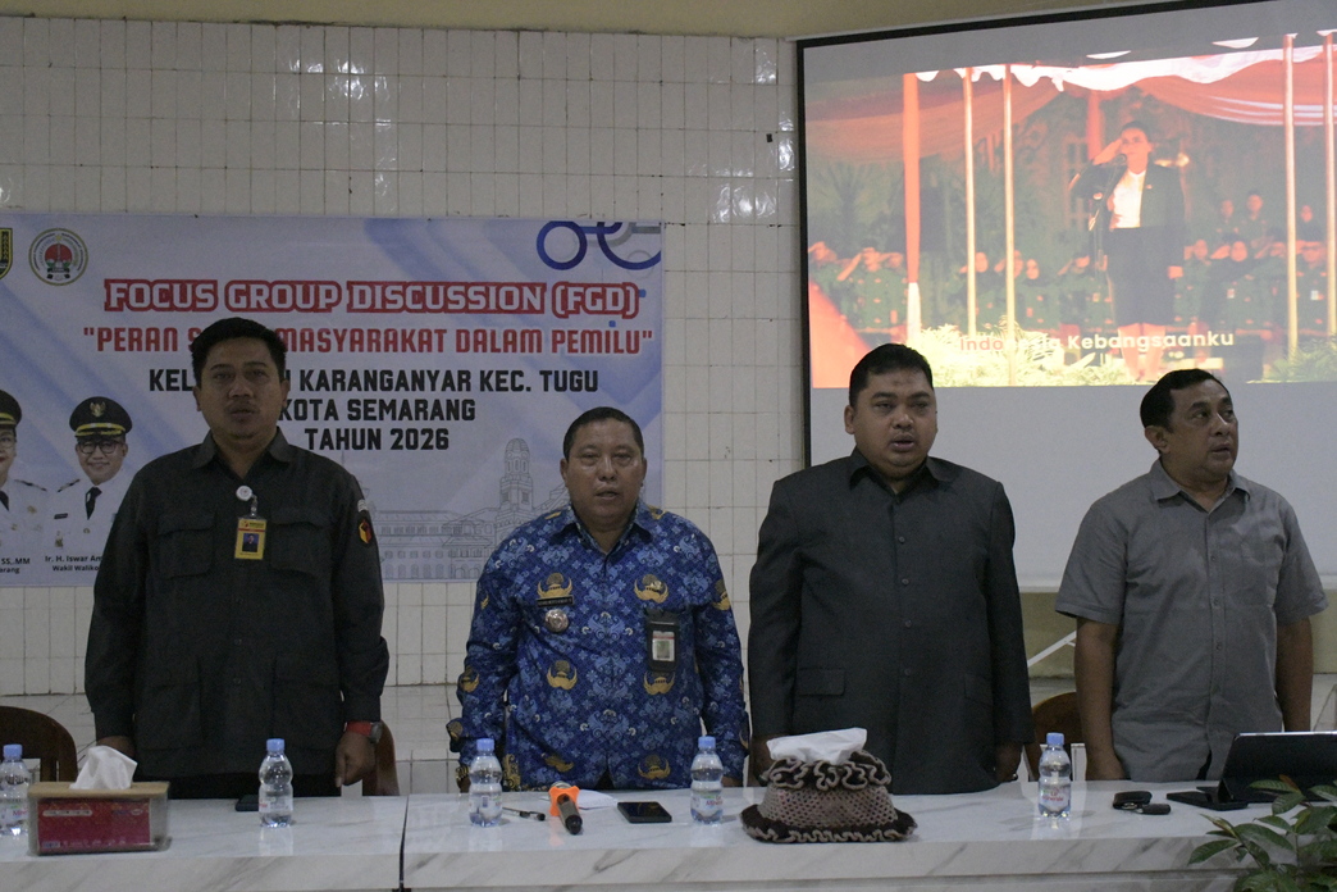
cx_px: 668
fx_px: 1783
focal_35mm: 48
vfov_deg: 28.1
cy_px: 446
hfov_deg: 41.1
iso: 16000
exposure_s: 1/250
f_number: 5
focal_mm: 32
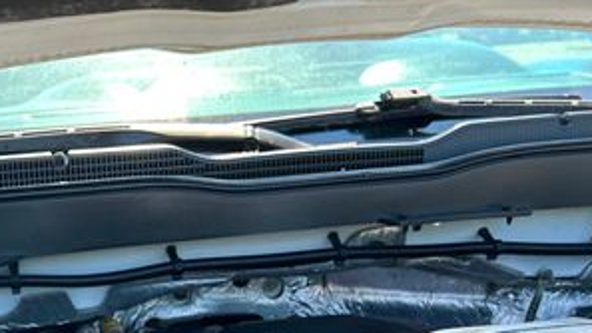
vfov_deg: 18.1
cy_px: 461
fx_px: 957
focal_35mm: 61
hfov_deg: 31.3
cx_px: -24
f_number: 1.5
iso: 50
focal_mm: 5.7
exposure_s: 1/226
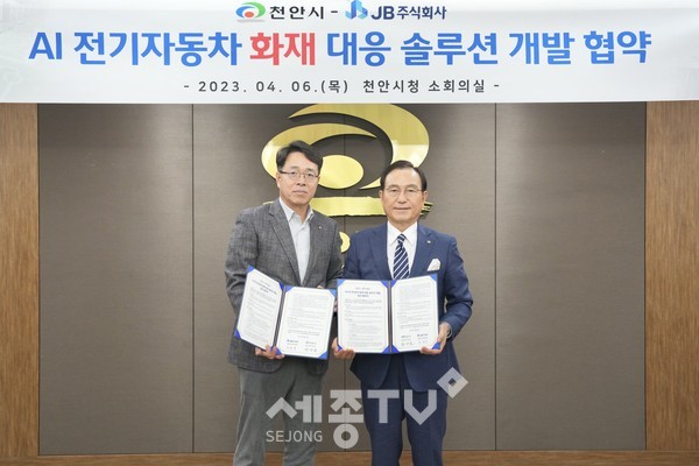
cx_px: 350
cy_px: 233
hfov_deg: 50.7
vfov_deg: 35.1
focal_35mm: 38
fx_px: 738
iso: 2500
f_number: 4
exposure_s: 1/200
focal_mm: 38
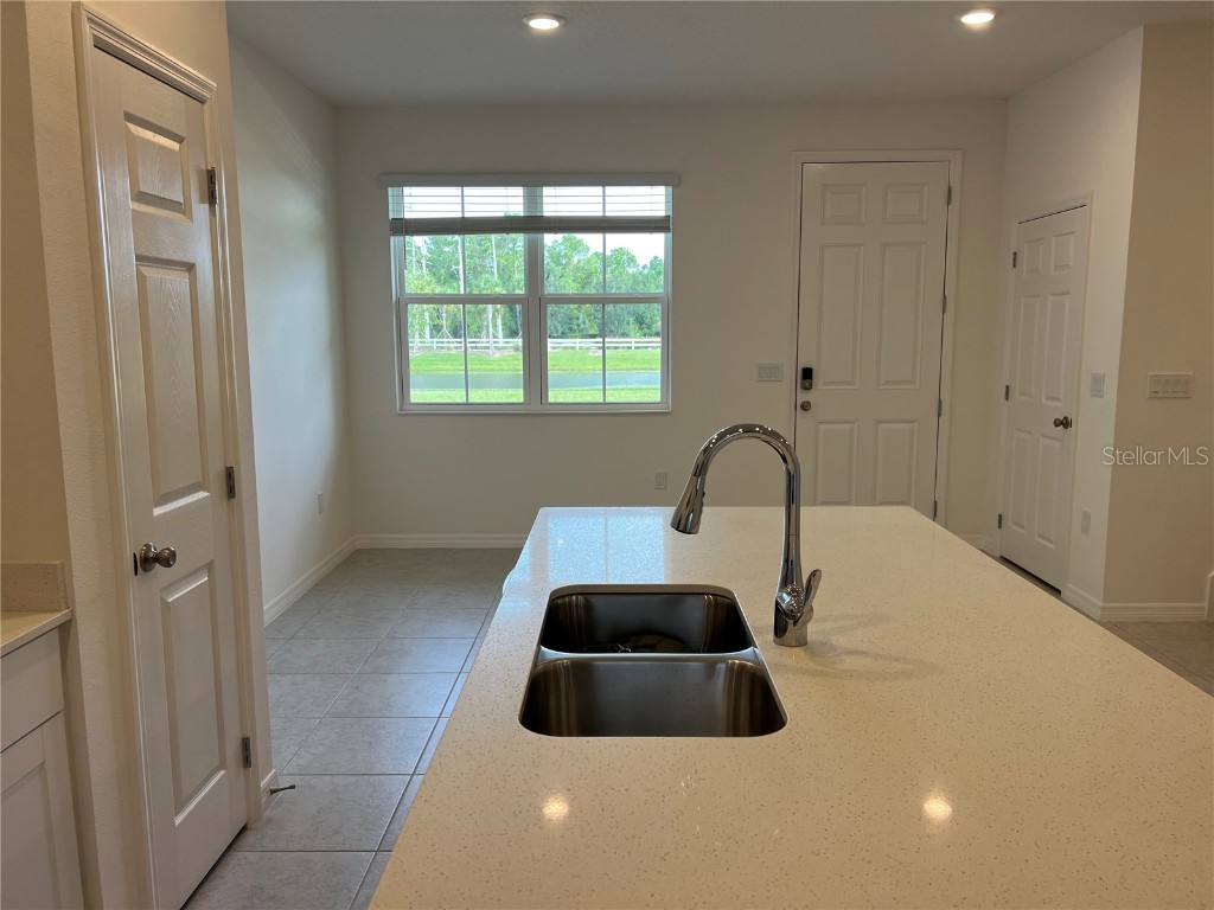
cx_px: 607
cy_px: 455
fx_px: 912
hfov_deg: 67.3
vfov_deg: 53.1
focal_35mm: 26
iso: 40
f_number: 1.5
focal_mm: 5.7
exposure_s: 1/156
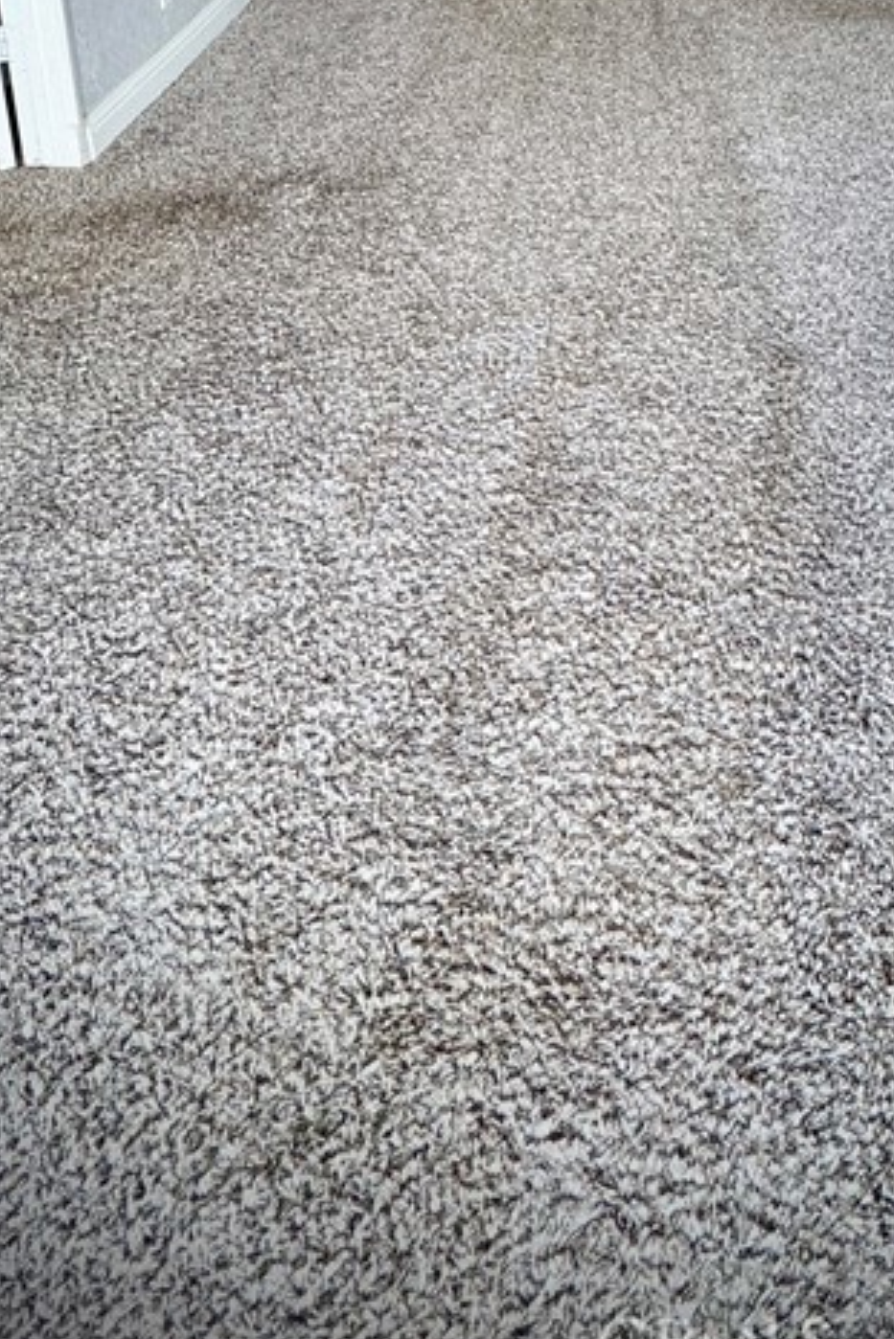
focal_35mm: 32
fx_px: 1191
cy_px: -86
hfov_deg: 39.5
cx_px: 719
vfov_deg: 46.0
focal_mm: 2.22
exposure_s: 1/60
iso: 160
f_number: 2.2
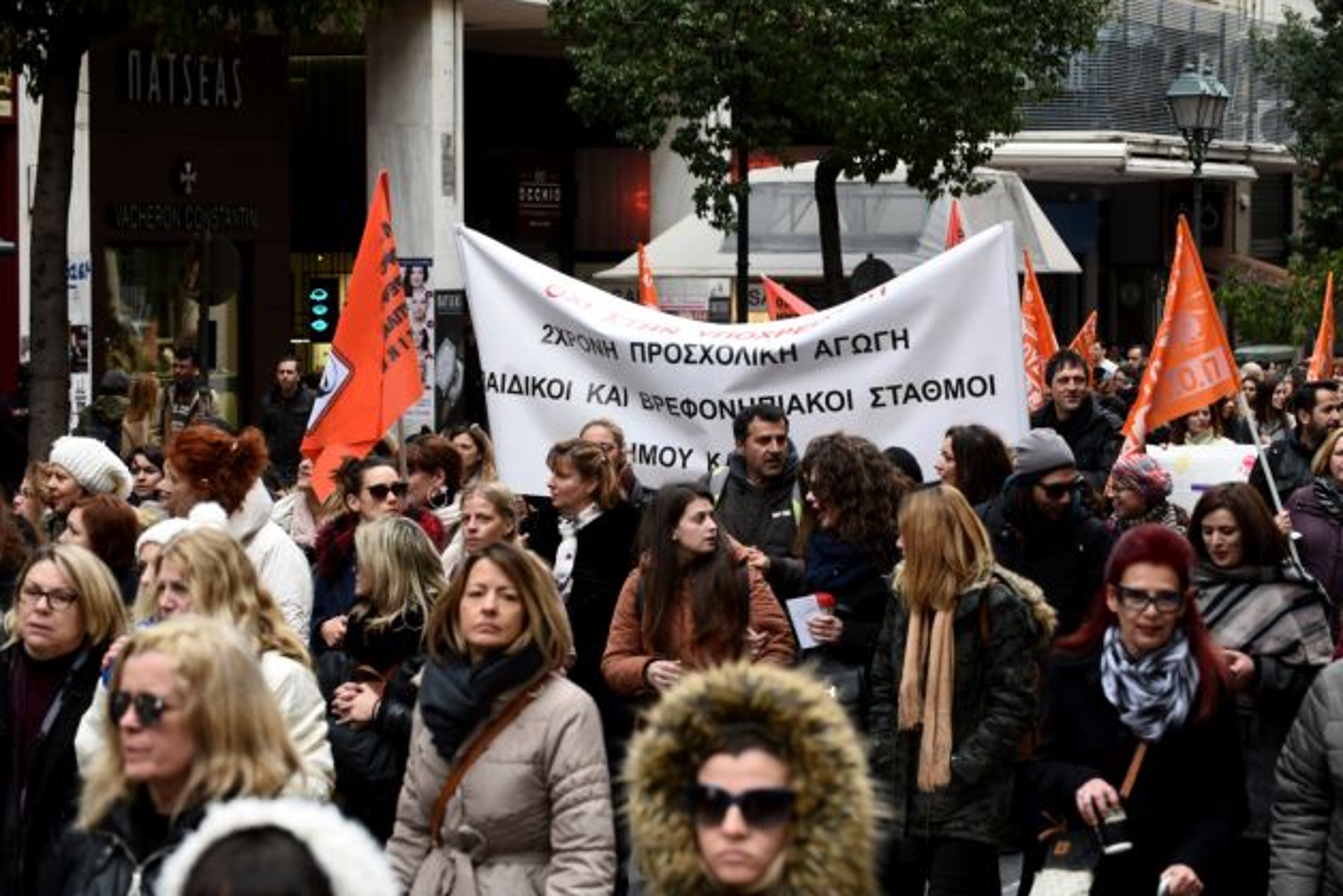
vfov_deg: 12.8
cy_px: 452
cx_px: 678
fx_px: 3992
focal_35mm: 107
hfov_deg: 19.1
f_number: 8
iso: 400
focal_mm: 105
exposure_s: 1/250
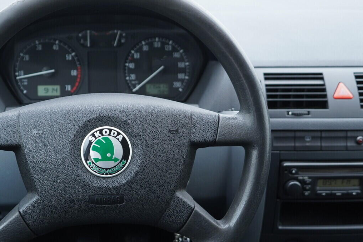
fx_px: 514
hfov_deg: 38.4
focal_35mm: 51
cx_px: 119
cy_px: 136
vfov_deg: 26.5
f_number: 2.8
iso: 320
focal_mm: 24
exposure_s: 1/40
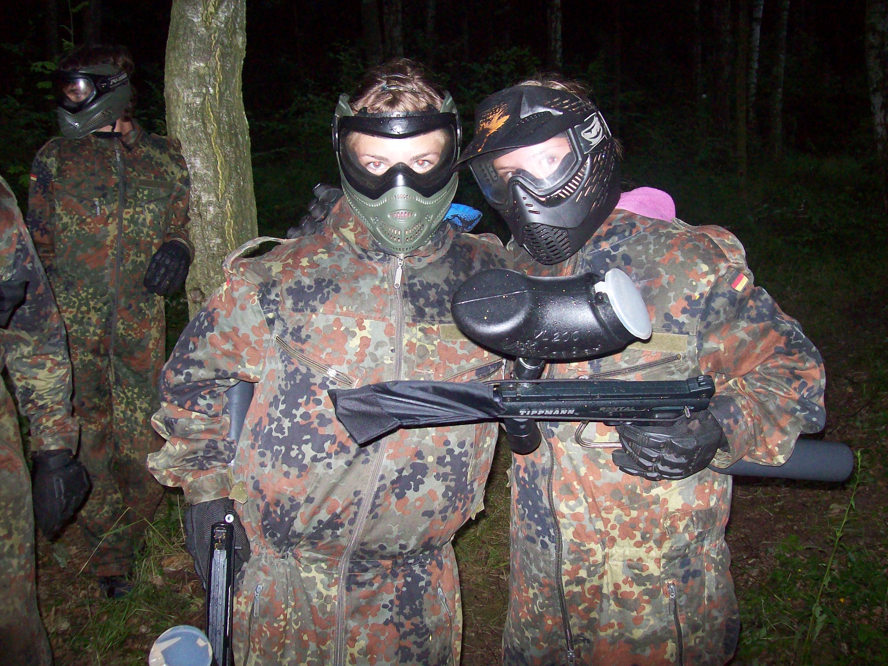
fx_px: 924
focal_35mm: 36
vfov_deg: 39.7
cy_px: 333
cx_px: 444
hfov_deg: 51.4
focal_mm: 6
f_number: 2.7
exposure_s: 1/64
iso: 200
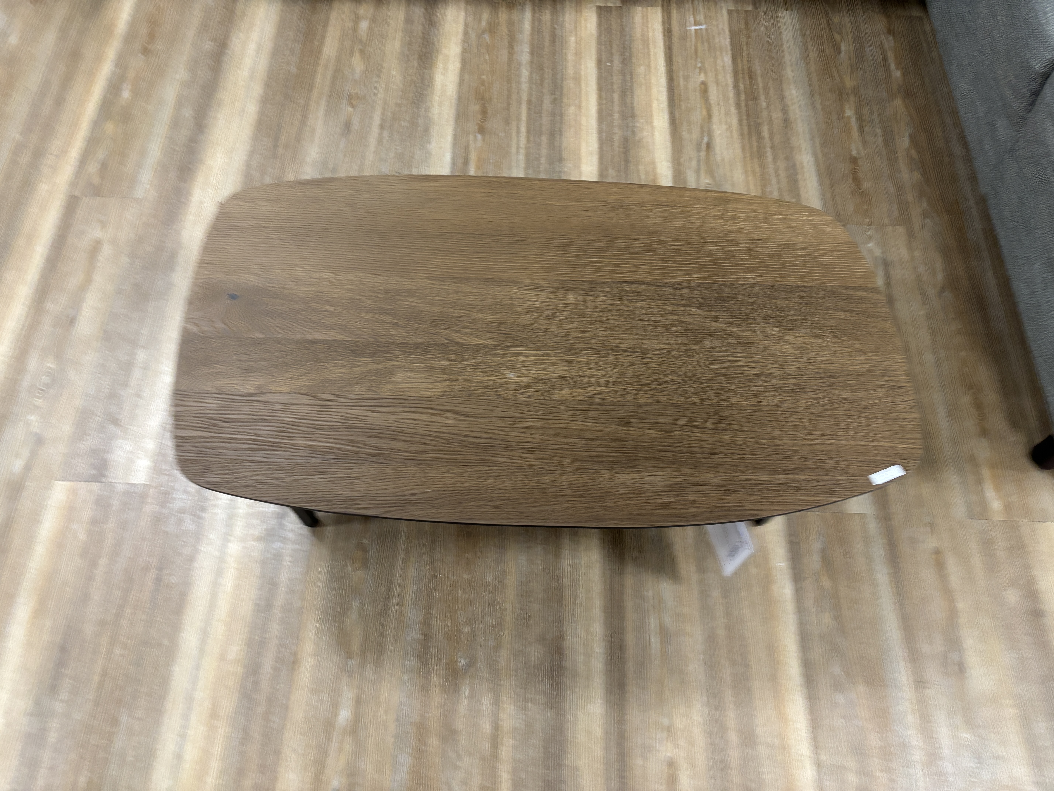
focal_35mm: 26
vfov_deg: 53.1
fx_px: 792
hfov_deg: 67.3
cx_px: 527
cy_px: 396
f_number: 1.6
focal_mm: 5.96
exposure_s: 1/33
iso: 400
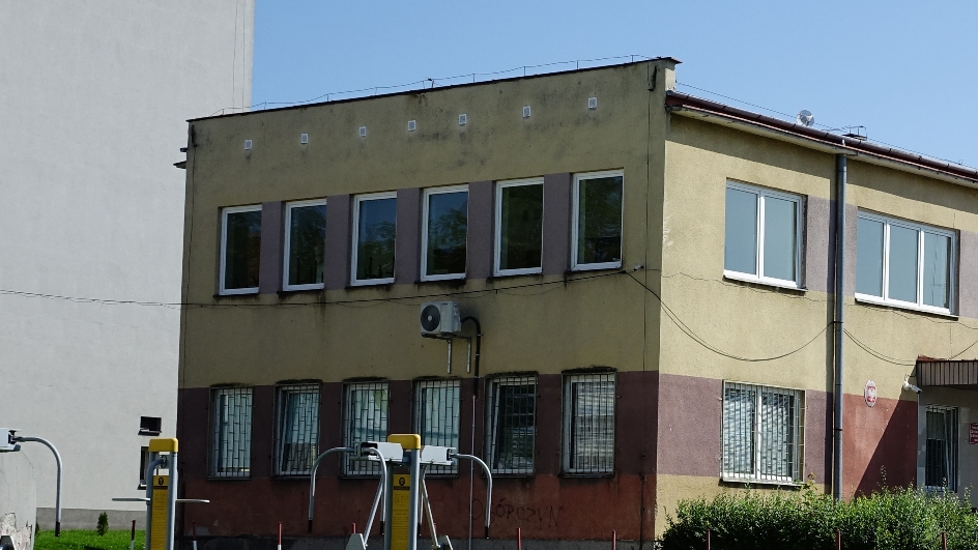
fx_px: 2515
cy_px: 368
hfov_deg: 21.6
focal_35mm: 97
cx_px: 839
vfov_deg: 12.5
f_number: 5
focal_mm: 17.11
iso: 125
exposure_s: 1/800
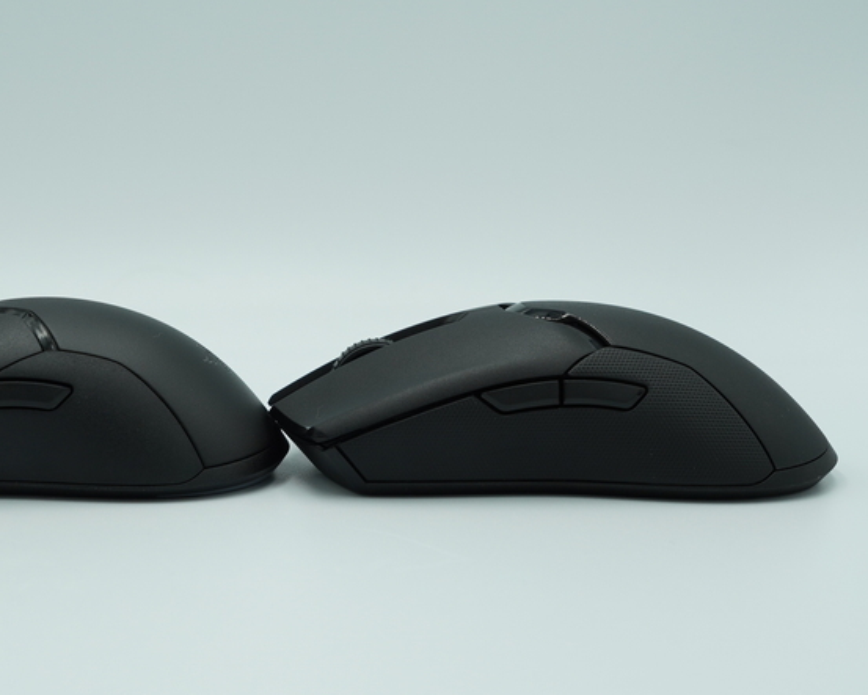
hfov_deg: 30.6
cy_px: 369
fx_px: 1568
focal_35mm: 61
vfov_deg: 25.0
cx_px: 264
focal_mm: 30
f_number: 8
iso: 400
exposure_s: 1/125
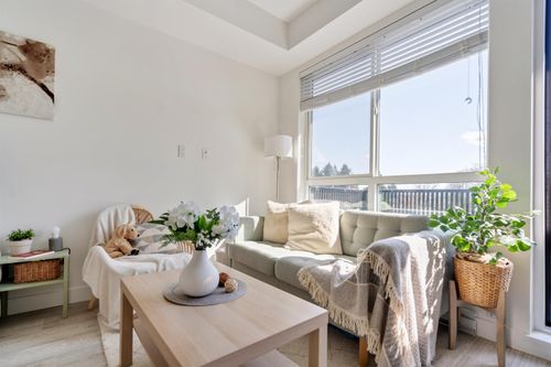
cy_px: 184
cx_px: 276
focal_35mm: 16
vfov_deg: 73.7
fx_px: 245
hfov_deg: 96.8
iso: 200
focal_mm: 16
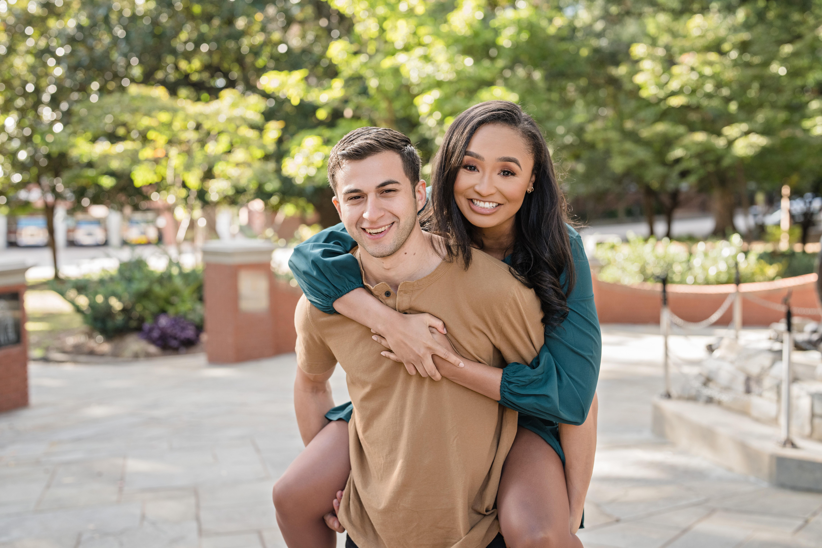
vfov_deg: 27.0
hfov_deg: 39.6
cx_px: 411
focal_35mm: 50
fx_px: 1142
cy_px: 274
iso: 500
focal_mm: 50
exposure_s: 1/320
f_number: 2.8
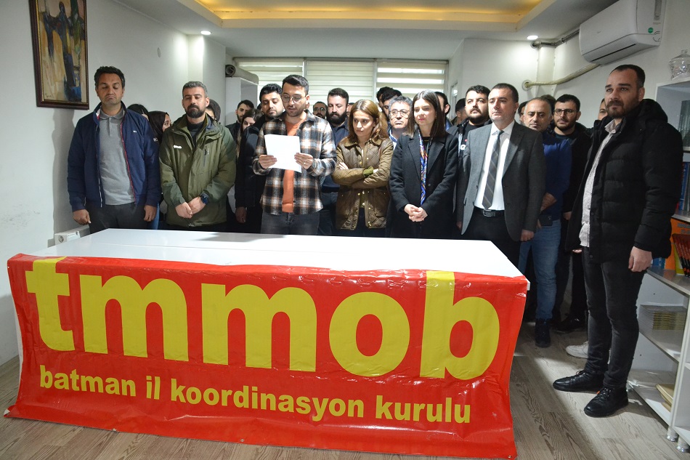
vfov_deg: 47.9
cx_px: 345
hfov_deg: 67.4
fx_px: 517
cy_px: 230
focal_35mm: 27
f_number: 3.5
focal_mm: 18
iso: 2500
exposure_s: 1/60
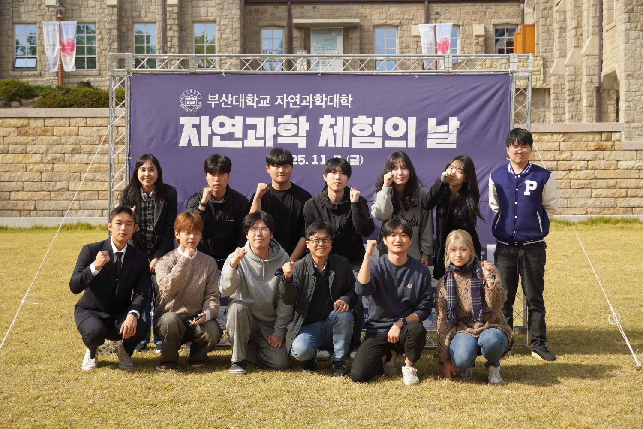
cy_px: 214
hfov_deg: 33.4
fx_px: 1072
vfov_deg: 22.6
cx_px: 322
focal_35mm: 60
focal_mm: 40
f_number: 5.6
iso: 100
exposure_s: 1/400
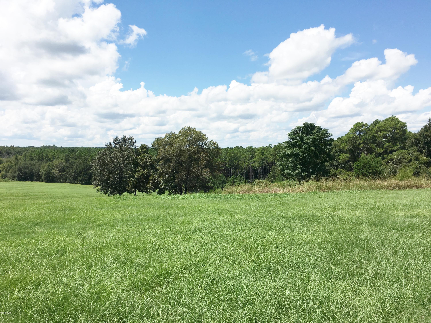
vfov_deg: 48.2
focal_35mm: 29
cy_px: 162
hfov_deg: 61.7
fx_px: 361
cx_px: 216
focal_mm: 4.15
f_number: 2.2
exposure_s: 1/2331
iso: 25
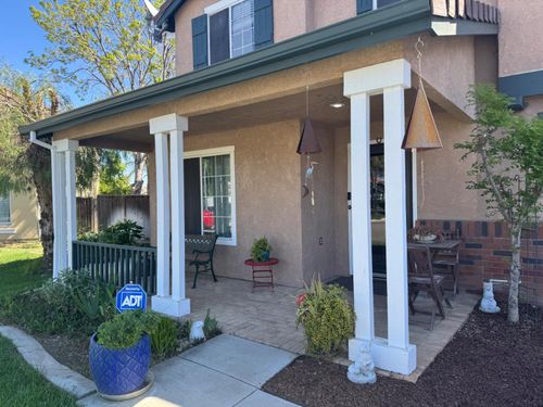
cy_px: 204
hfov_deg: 71.6
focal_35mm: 24
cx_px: 272
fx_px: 376
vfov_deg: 56.8
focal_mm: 6.76
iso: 80
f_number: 1.78
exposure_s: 1/1042
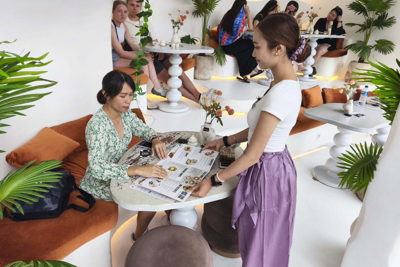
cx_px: 200
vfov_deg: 53.0
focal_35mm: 24
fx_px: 267
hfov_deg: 73.7
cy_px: 119
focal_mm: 5.35
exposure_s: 1/277
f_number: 1.7
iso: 80
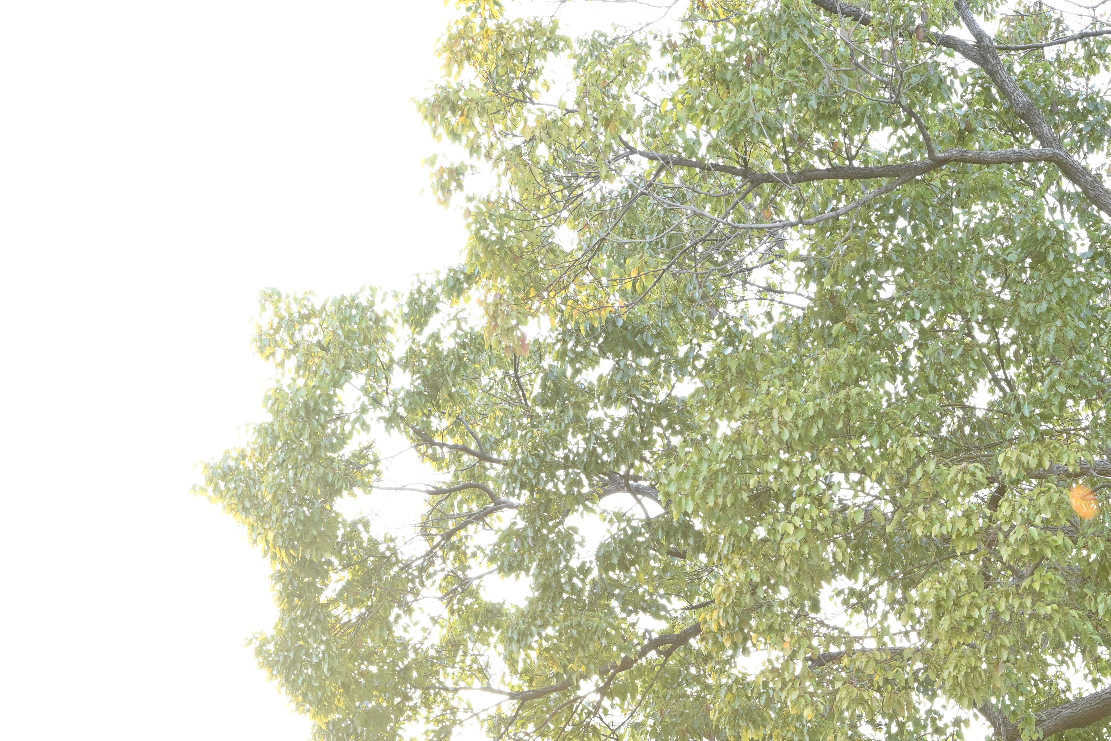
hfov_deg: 20.3
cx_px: 753
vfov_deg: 13.5
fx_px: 3086
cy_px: 690
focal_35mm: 100
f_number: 8
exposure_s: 1/50
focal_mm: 50
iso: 1000
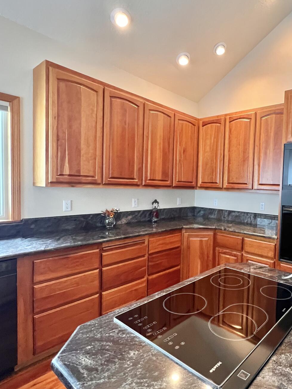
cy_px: 198
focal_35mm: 20
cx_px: 214
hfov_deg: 62.7
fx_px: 225
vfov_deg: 81.7
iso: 500
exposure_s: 1/60
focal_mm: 1.57
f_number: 1.8
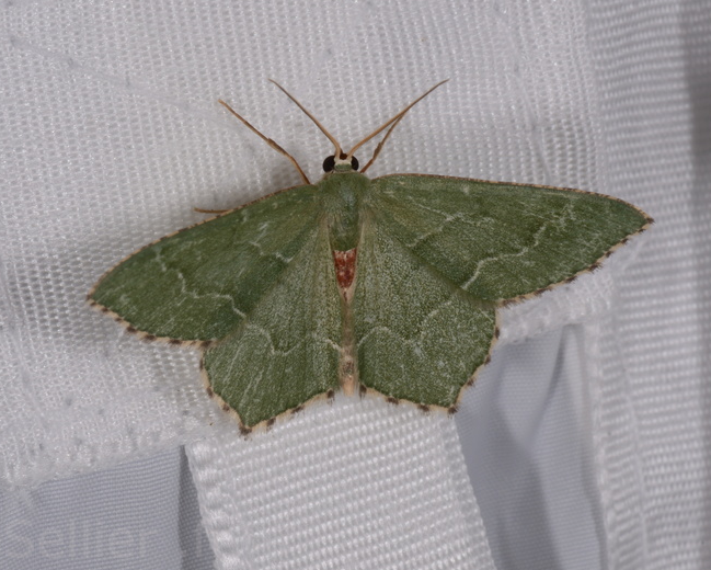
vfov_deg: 10.6
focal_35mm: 146
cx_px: 319
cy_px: 286
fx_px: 3065
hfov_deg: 13.2
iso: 100
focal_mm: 85
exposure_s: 1/60
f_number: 32
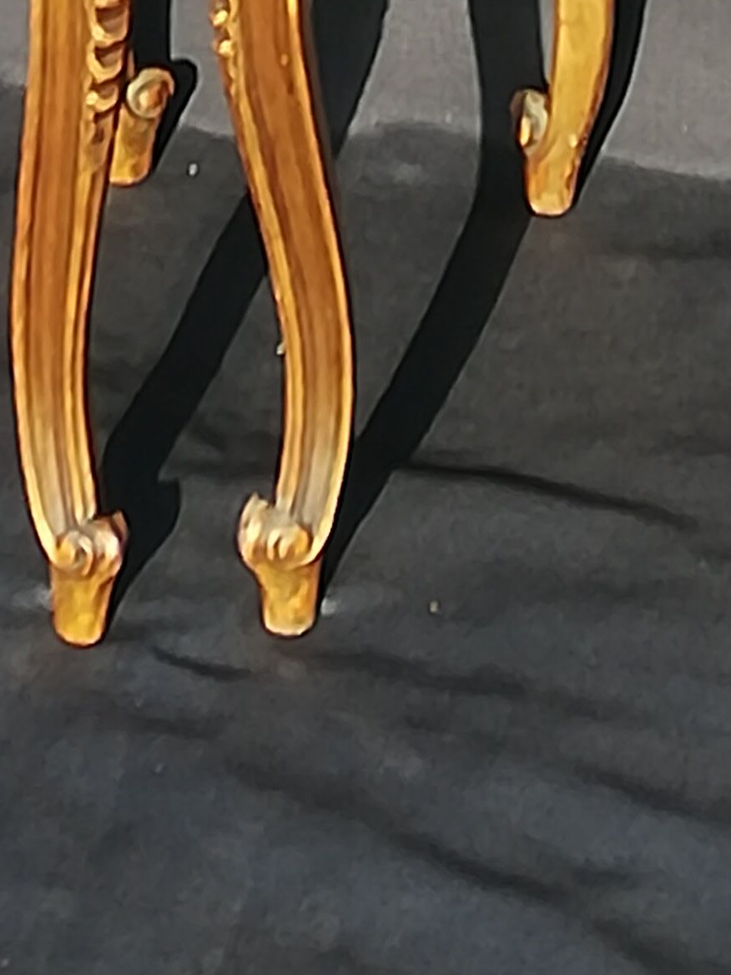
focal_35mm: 221
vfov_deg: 8.6
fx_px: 6223
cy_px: -744
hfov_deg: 6.7
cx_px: 167
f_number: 2.2
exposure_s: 1/216
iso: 50
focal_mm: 3.81
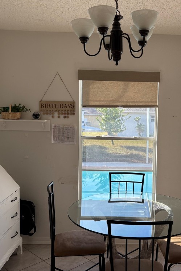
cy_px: 135
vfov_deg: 51.9
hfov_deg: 35.6
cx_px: 122
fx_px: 279
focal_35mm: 37
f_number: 1.6
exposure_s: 1/265
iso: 40
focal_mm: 5.96
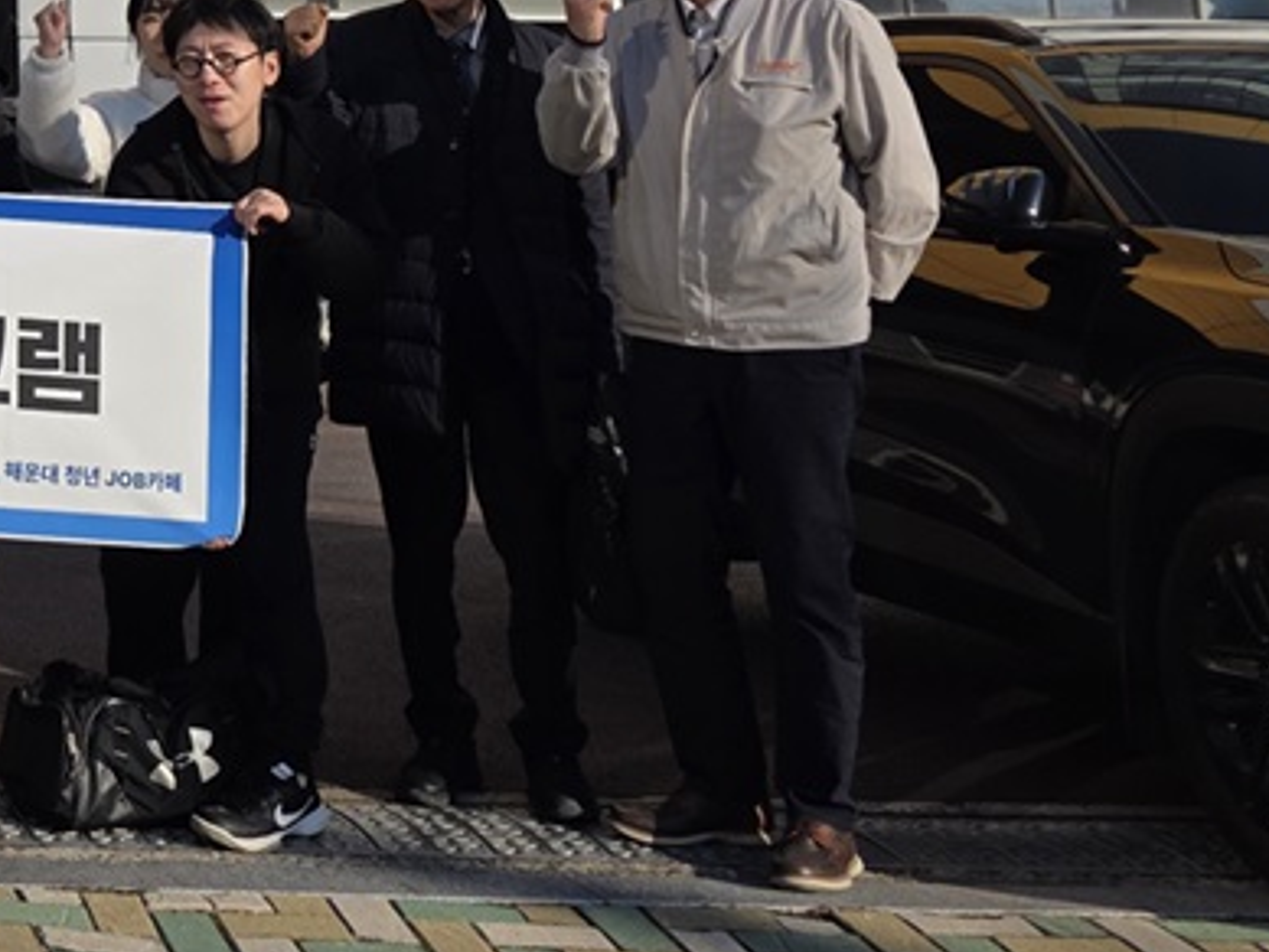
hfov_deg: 22.7
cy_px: -209
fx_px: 2604
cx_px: -594
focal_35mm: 71
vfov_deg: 19.5
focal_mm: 6.3
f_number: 1.7
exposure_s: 1/6574
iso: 80
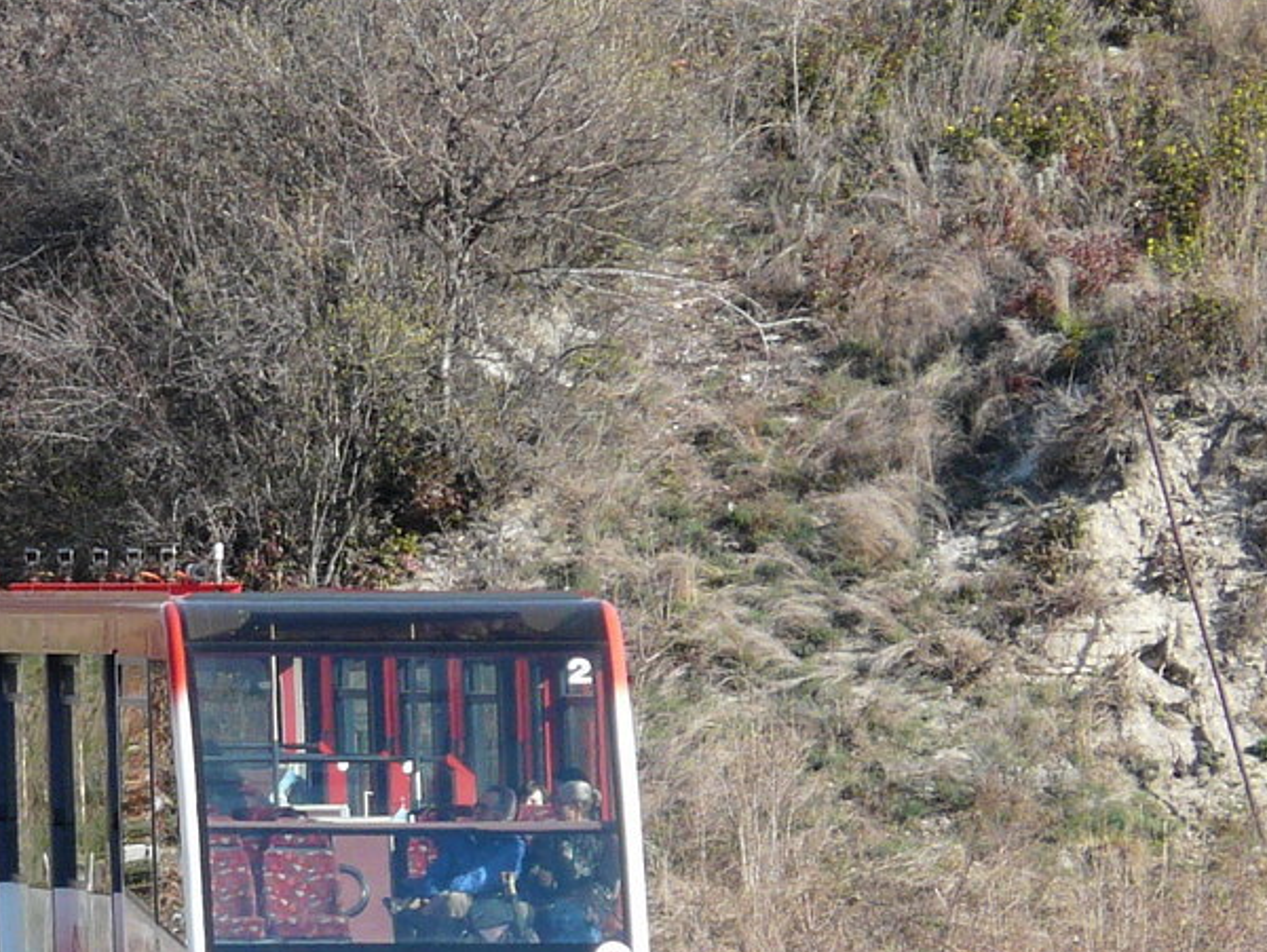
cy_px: 778
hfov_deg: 4.4
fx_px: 16484
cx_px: 338
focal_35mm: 450
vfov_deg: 3.3
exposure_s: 1/200
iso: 100
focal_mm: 44.4
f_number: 5.6
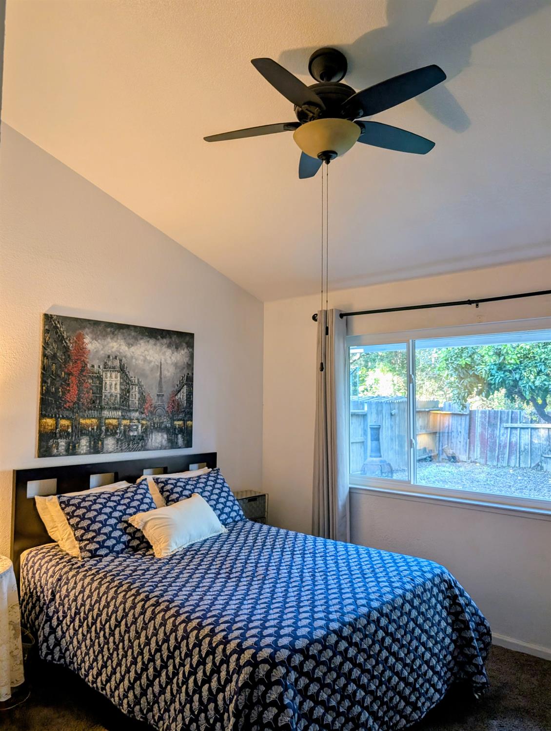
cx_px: 276
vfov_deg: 71.5
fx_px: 508
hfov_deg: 57.0
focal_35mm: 24
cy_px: 366
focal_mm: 6.9
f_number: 1.68
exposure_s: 1/120
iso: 432
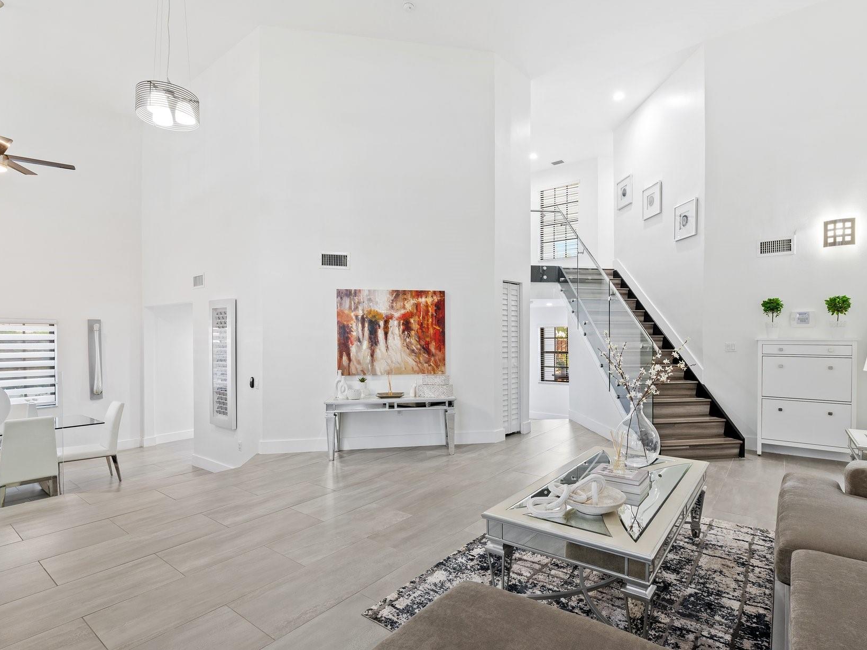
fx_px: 451
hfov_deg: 87.6
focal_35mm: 18
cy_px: 359
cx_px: 462
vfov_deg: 71.4
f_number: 8
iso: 200
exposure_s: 1.3
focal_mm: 15
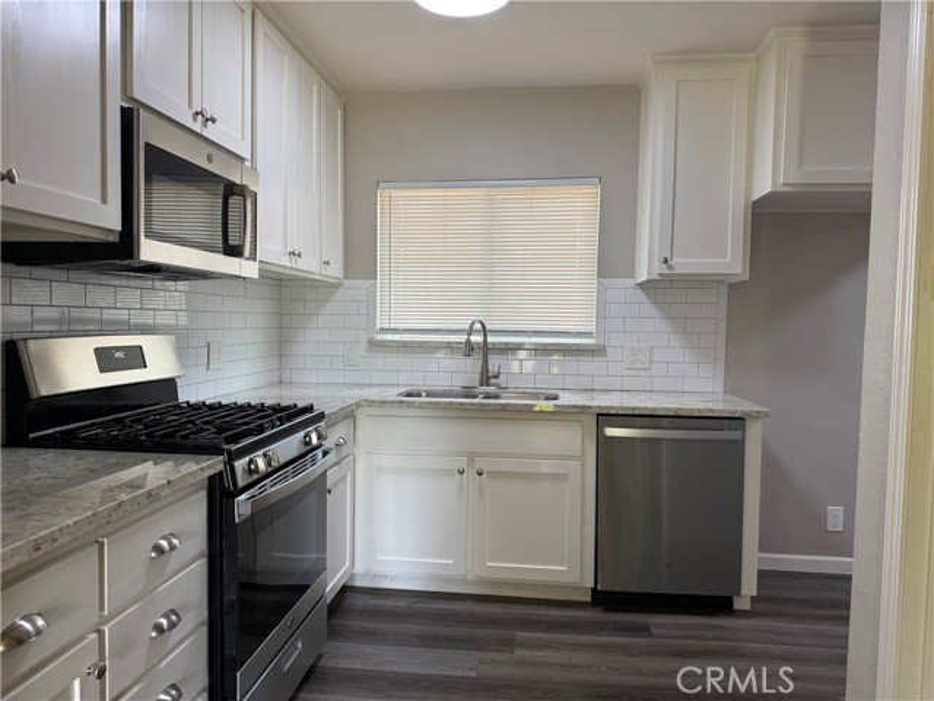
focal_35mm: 24
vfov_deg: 56.8
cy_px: 350
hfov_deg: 71.6
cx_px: 467
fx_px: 648
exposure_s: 1/120
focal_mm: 6.76
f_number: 1.78
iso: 125
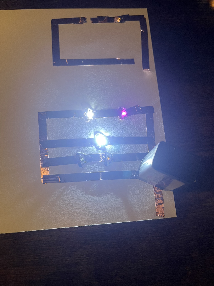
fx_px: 214
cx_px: 107
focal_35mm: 26
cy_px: 143
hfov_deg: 53.1
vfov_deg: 67.3
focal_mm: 5.1
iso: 125
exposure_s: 1/74
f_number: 1.6
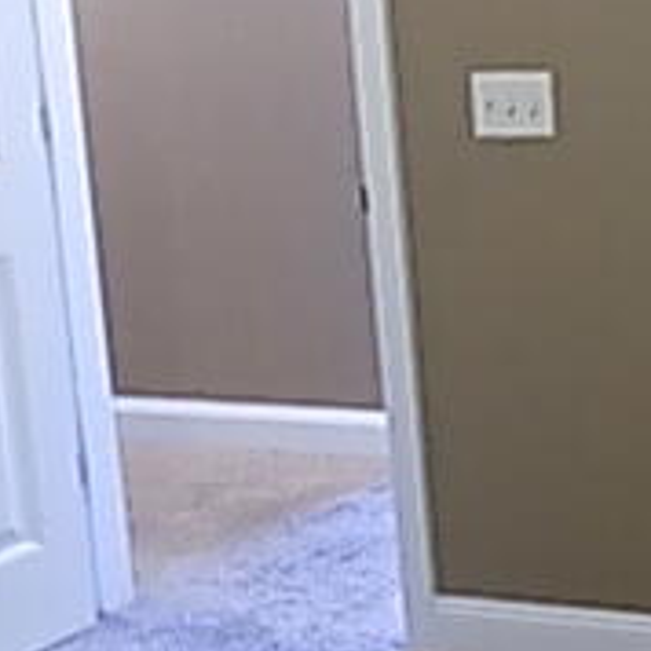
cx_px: 1068
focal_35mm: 73
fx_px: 1553
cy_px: 161
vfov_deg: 23.4
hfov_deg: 19.5
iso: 400
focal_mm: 4
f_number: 3.1
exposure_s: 1/8
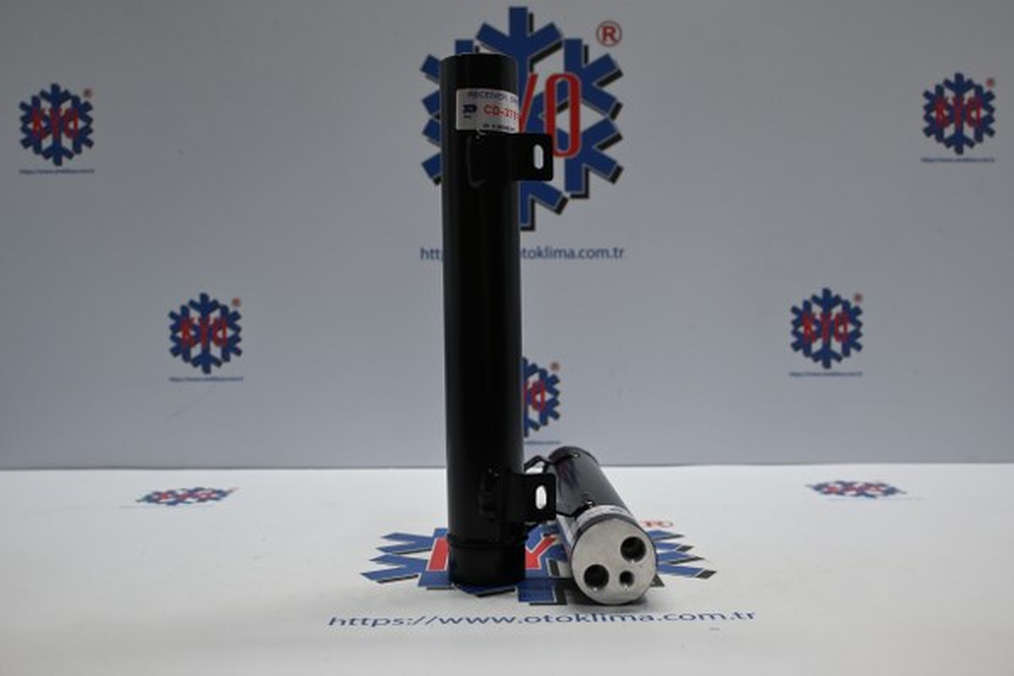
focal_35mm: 34
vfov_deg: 39.1
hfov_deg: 56.1
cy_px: 338
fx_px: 951
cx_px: 507
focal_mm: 22.5
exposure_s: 1/125
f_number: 4
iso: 640
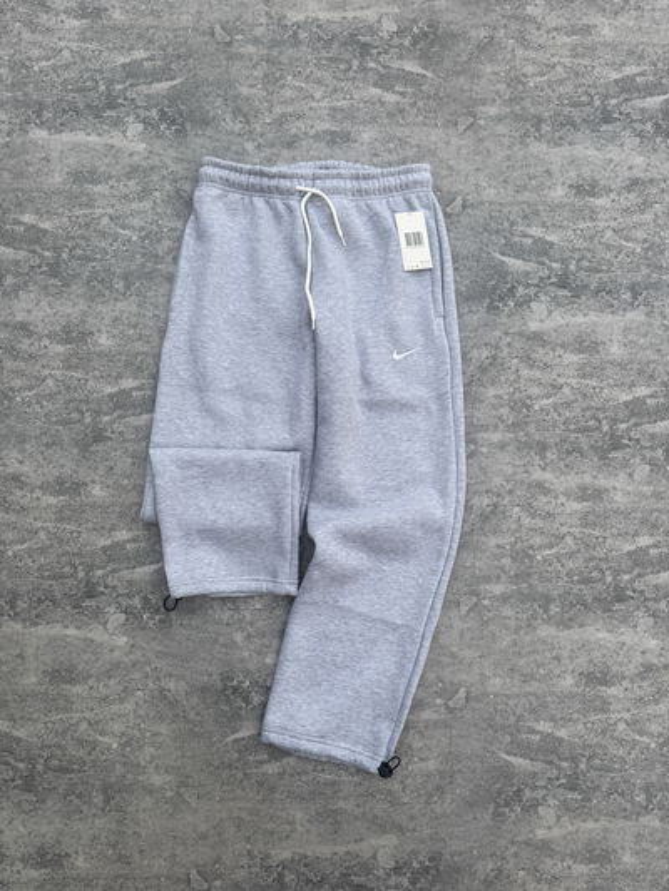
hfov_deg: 56.8
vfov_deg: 71.6
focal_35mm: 24
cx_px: 334
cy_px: 446
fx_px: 618
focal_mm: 6.76
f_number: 1.78
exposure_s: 1/166
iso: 64
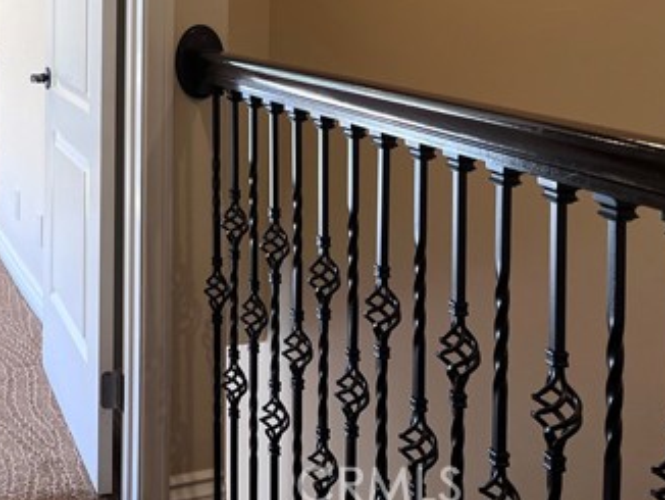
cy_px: 24
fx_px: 980
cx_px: 71
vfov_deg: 27.3
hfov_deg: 35.4
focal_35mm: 51
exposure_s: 1/120
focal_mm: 5.7
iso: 100
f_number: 1.5
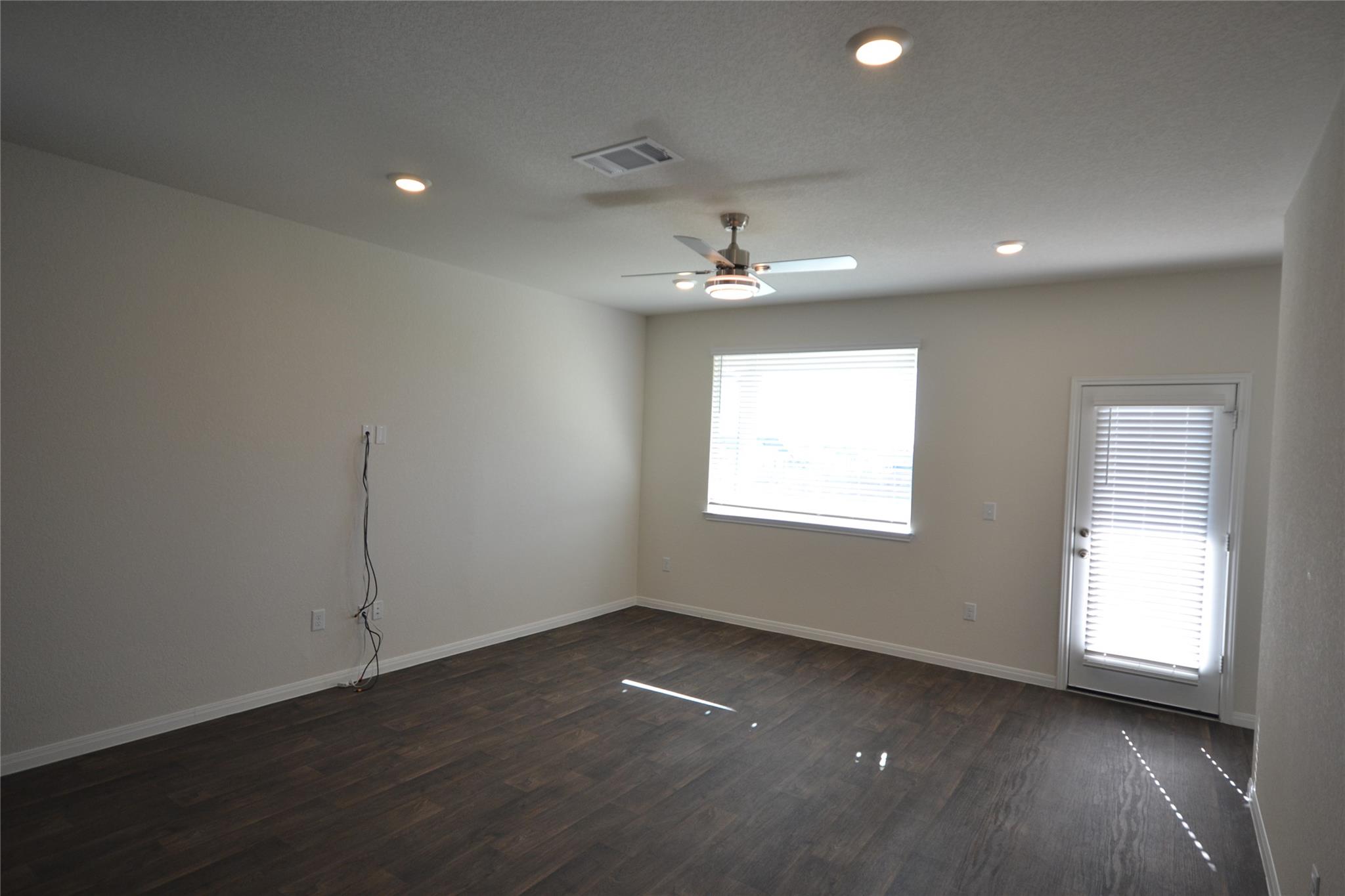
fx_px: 728
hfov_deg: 85.4
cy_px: 448
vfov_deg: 63.2
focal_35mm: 20
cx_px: 672
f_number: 4.5
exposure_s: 1/100
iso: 400
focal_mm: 13
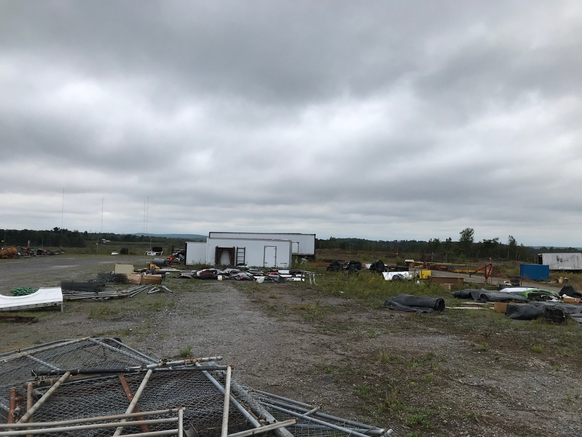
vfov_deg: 49.8
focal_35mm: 28
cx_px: 291
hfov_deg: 63.4
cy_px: 218
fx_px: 471
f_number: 1.8
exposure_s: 1/3425
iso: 20
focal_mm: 3.99
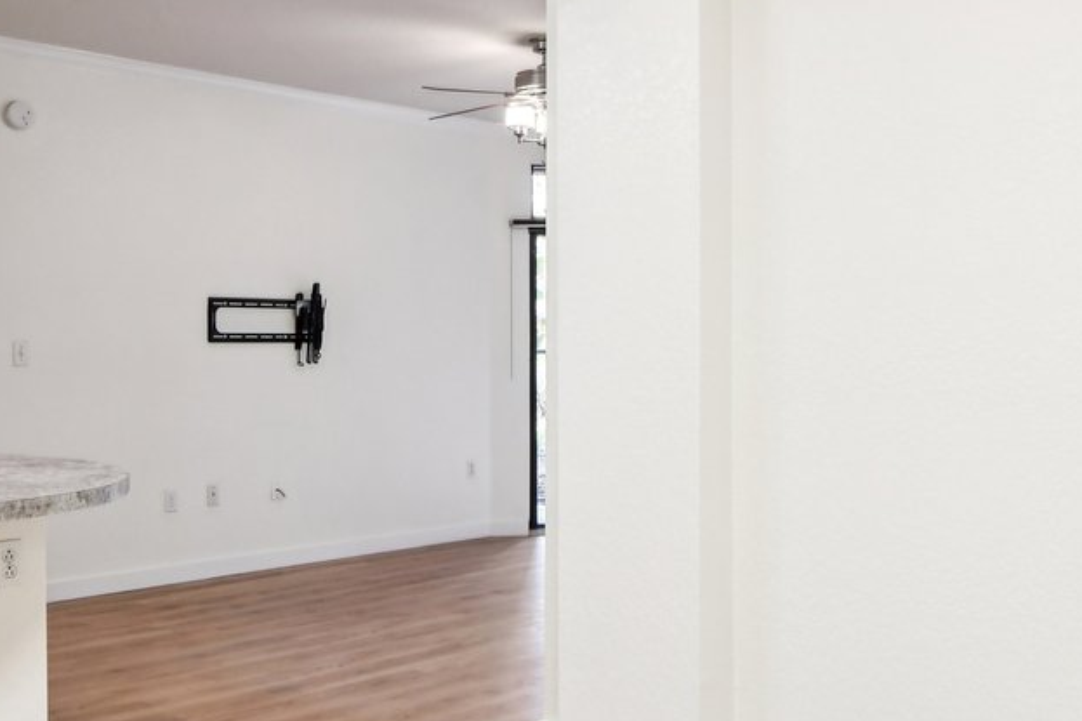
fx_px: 1382
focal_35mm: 46
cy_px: 366
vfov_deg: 29.2
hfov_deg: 42.4
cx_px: 674
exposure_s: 1/20
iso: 400
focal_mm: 14
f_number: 8
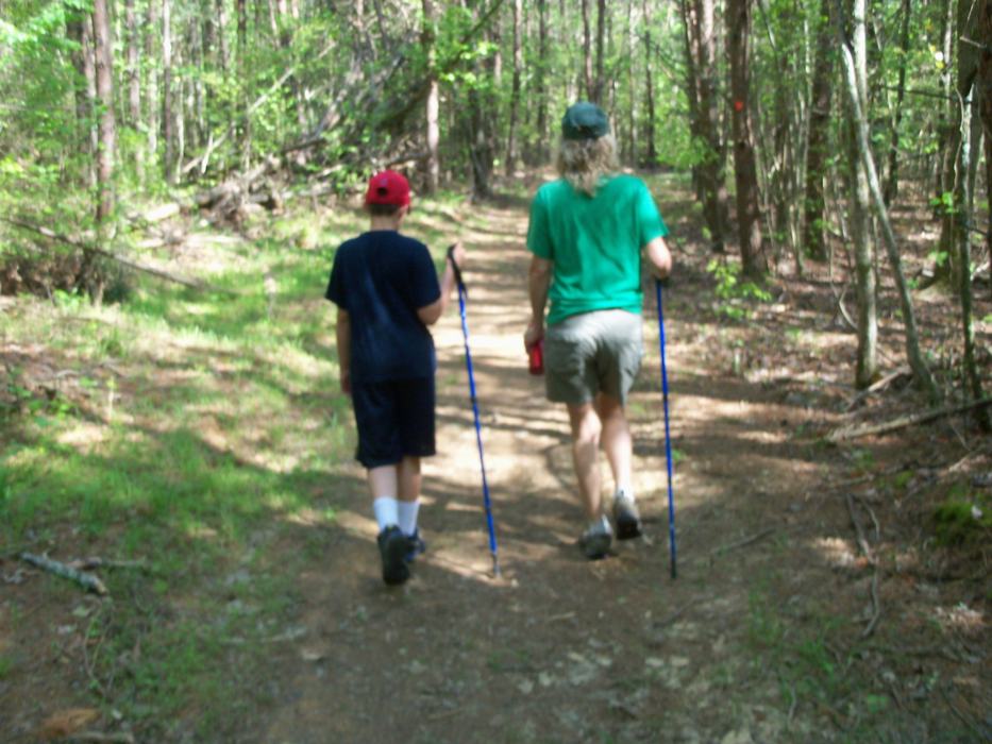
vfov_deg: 40.7
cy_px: 372
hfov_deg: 52.6
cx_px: 496
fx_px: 1003
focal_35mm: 35
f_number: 3
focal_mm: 6.3
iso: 64
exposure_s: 1/50
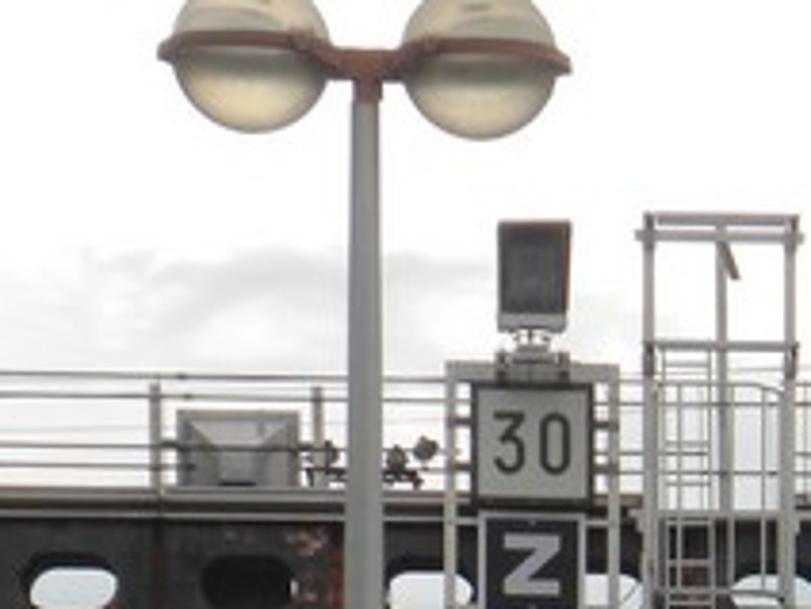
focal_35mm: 350
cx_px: 1197
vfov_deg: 4.2
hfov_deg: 5.6
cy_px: 1026
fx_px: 8200
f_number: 5
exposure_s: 1/146
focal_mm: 16.4
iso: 64
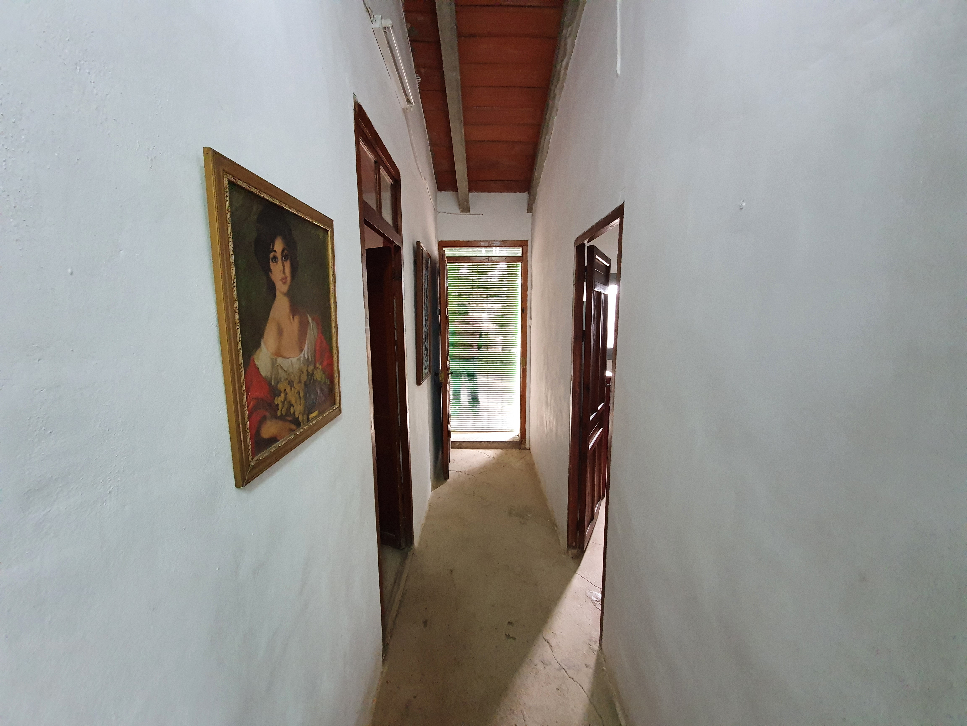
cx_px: 484
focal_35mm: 13
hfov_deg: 106.2
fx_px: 363
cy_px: 363
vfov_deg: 89.9
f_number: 2.2
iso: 500
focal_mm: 1.8
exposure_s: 1/33
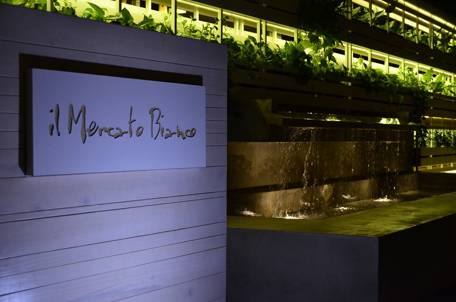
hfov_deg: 33.5
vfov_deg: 22.5
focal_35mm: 60
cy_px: 151
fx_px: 758
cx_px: 228
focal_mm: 40
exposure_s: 1/100
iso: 1000
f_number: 4.5
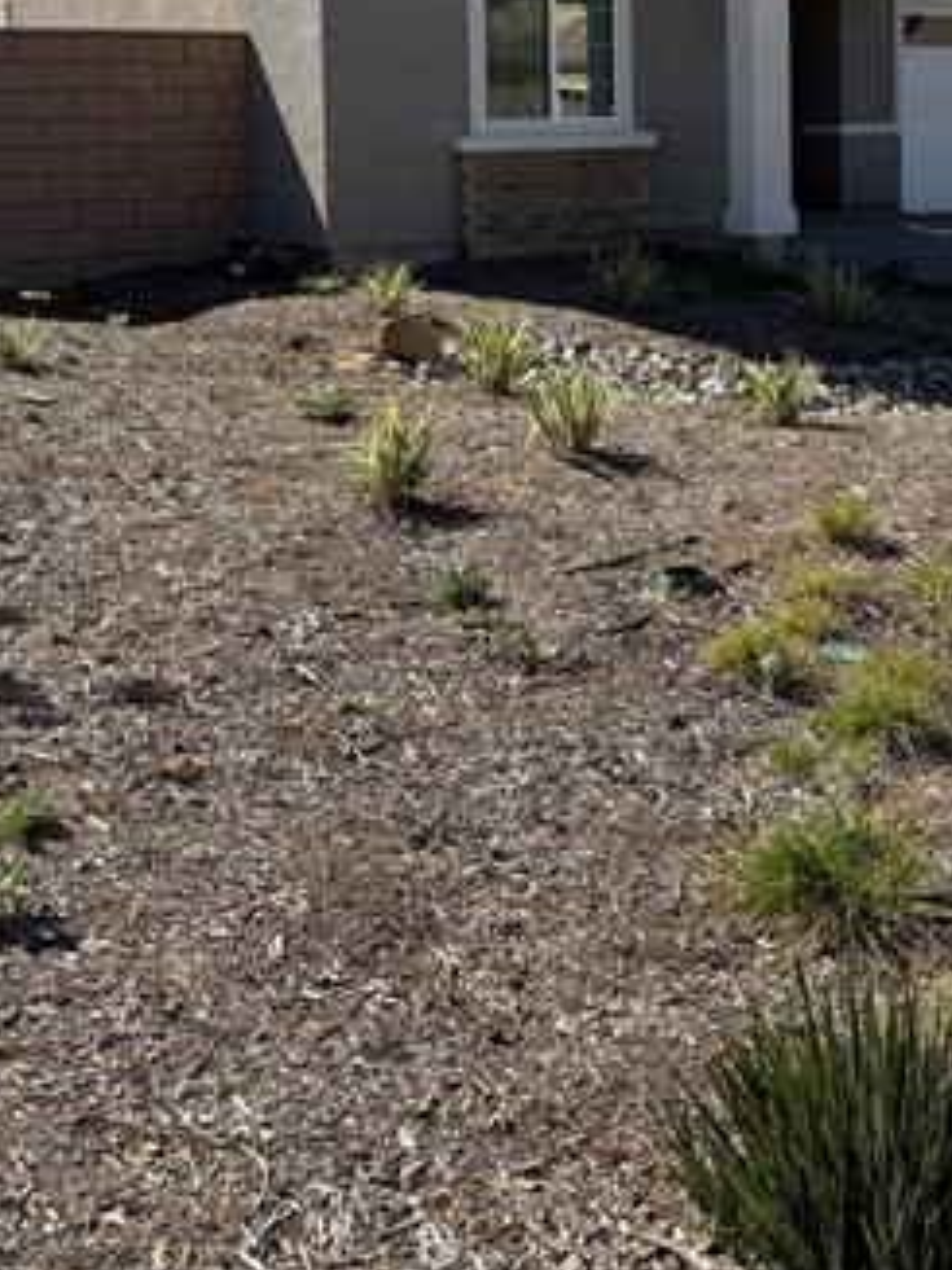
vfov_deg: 38.1
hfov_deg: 30.4
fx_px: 1725
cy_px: 167
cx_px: 711
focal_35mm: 47
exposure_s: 1/3425
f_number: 1.78
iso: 80
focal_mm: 6.76
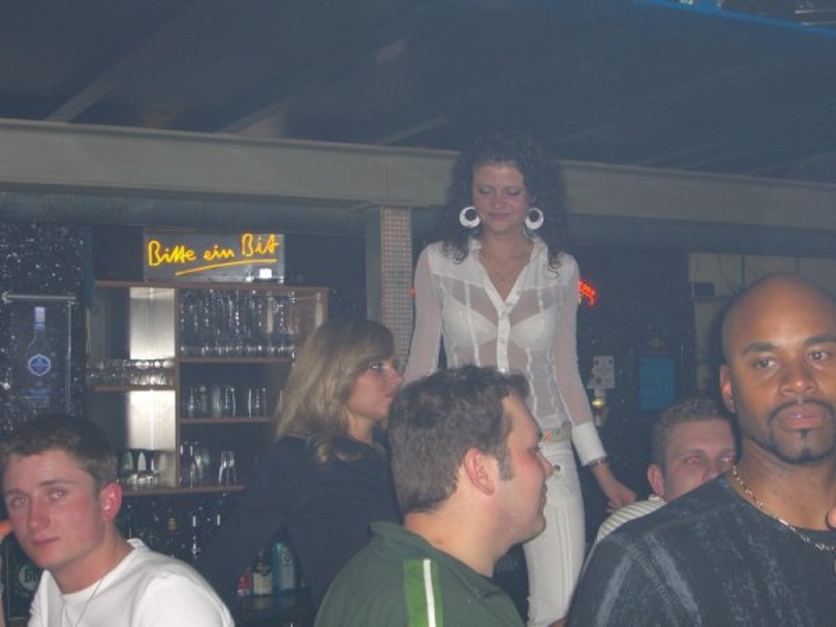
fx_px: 1377
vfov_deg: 25.7
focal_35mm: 57
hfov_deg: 33.8
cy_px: 314
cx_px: 418
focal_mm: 11.8
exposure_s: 1/60
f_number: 3.6
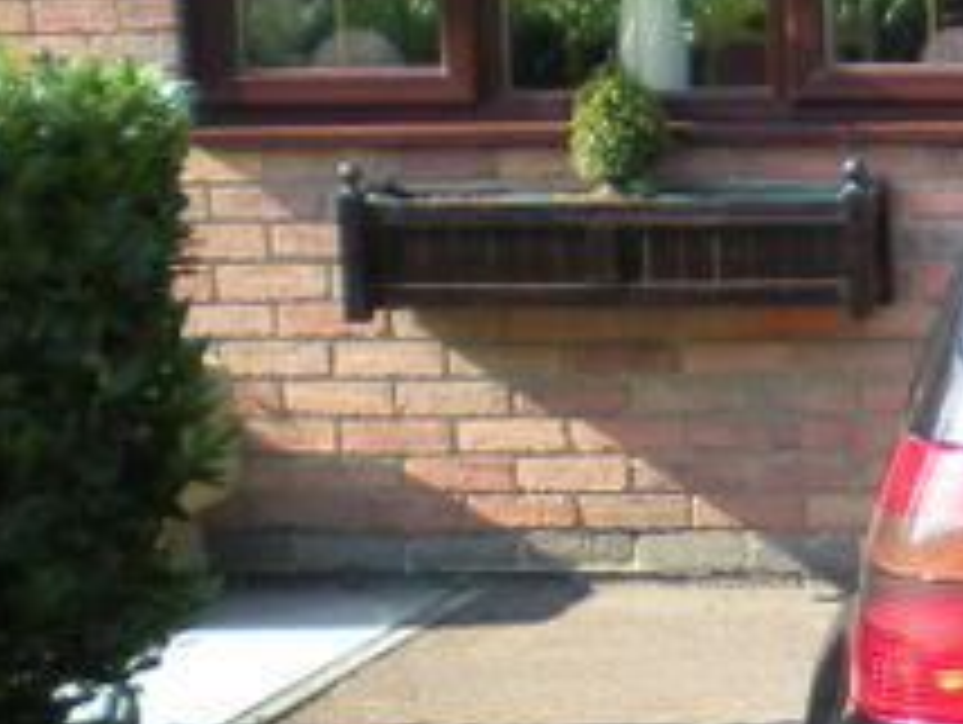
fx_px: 3955
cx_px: 1773
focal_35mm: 142
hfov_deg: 12.6
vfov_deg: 10.4
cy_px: 751
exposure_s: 1/175
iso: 64
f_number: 3.1
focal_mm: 6.3
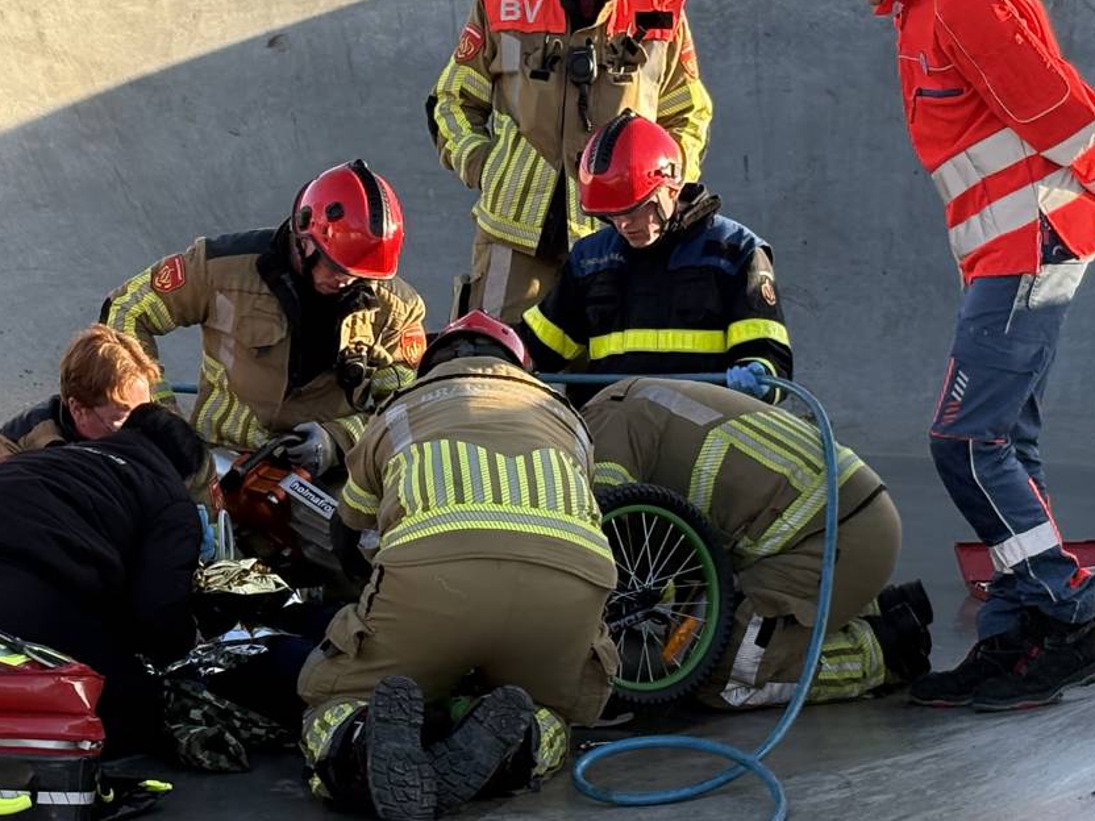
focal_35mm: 120
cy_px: 359
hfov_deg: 16.4
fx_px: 3796
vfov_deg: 12.3
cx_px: 354
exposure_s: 1/724
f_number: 1.6
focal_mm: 5.96
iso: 50
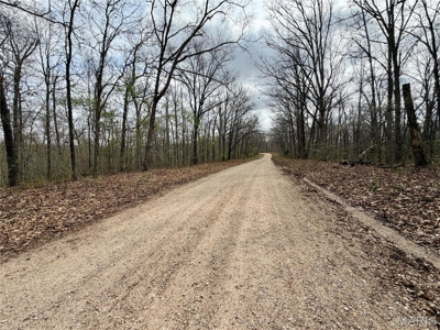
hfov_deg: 102.1
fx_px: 178
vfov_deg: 85.7
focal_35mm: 14
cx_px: 220
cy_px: 165
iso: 25
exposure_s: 1/770
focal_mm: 2.22
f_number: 2.2
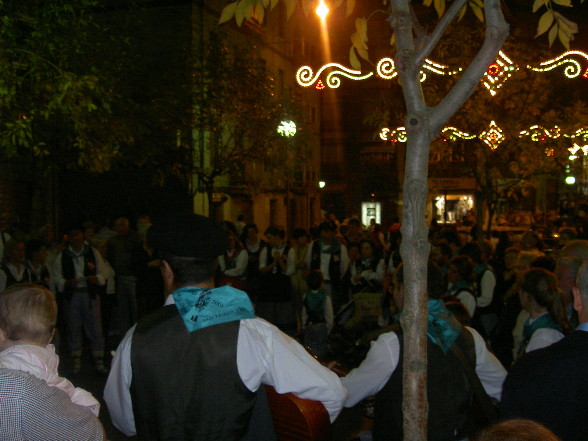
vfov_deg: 36.8
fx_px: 662
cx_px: 294
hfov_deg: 47.9
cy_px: 220
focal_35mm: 39
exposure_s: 1/59.5
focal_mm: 8
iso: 100
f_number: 2.8
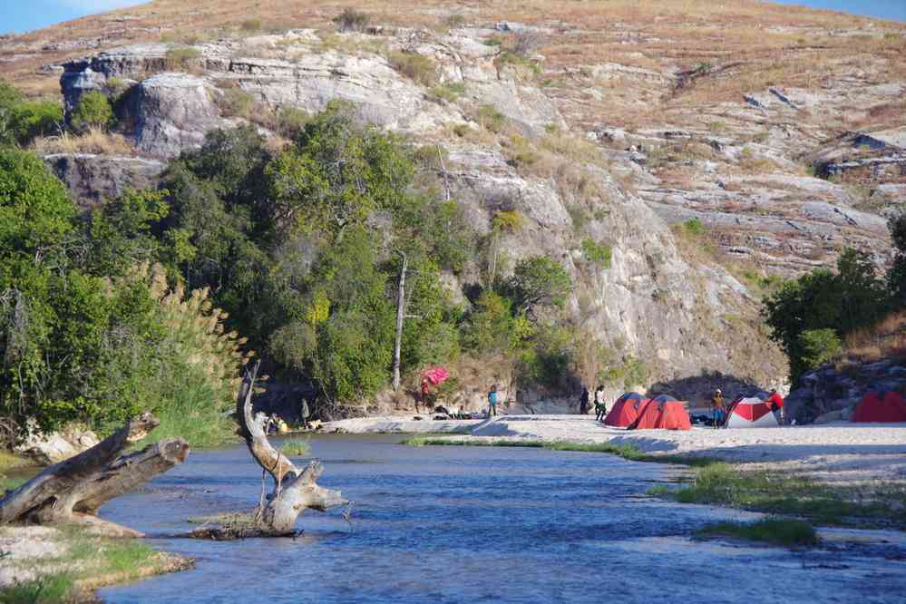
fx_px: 3775
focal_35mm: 150
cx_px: 453
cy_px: 302
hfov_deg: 13.7
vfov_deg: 9.1
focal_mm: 100
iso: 400
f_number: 9
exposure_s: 1/125
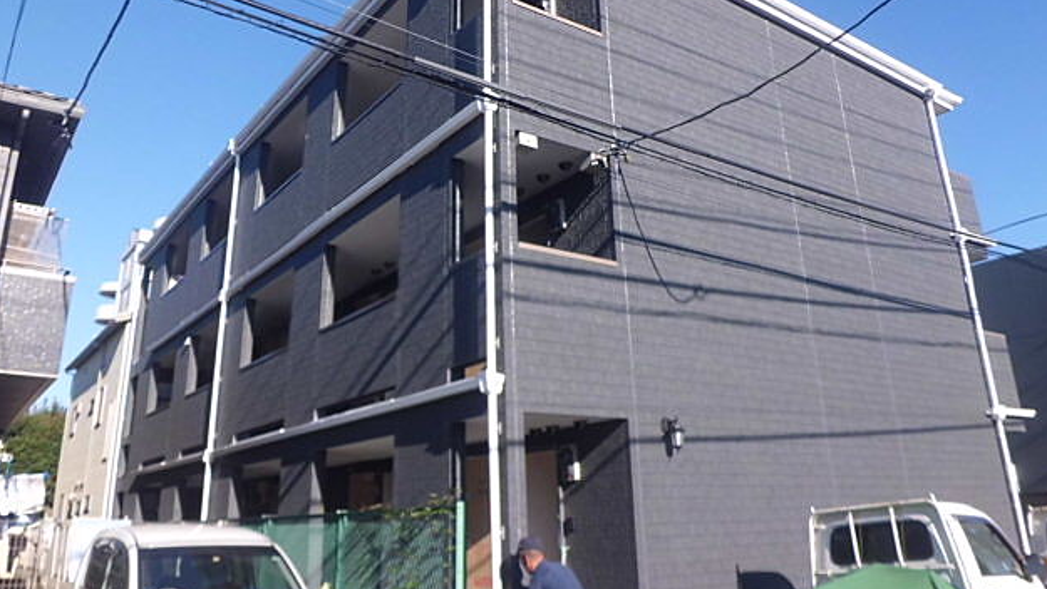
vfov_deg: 40.1
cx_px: 519
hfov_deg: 66.0
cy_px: 248
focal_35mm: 29
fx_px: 805
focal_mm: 4.7
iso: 64
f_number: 7.9
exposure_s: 1/100
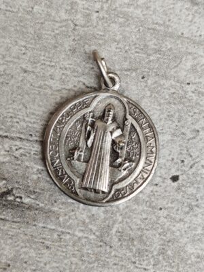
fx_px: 731
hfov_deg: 15.9
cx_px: 102
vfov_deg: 21.1
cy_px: 136
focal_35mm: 93
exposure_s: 1/100
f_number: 1.65
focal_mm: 6.19
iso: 64
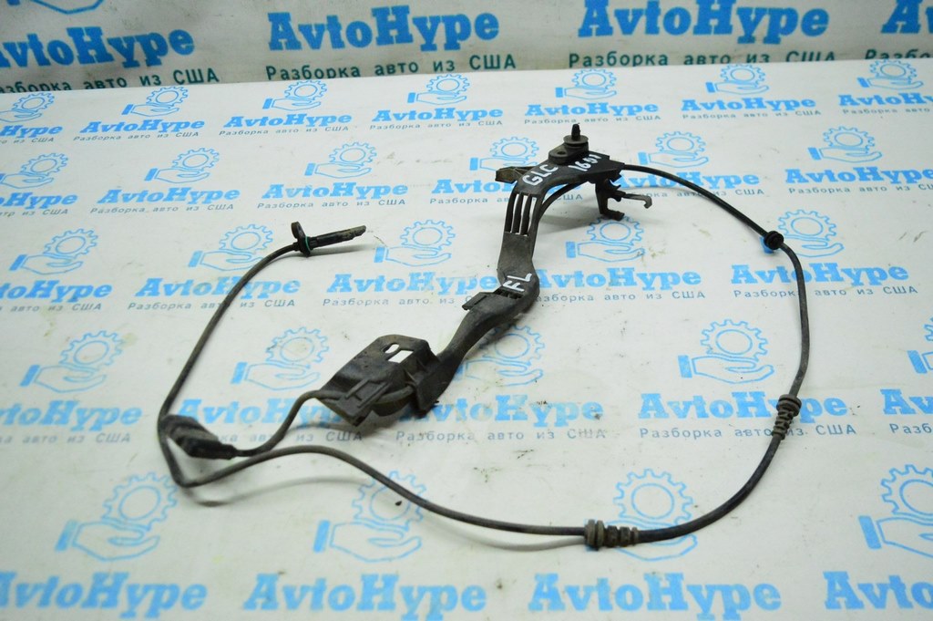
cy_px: 310
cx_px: 466
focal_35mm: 30
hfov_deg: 62.0
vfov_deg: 43.5
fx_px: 777
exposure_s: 1/1000
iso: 6400
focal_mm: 20
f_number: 3.8
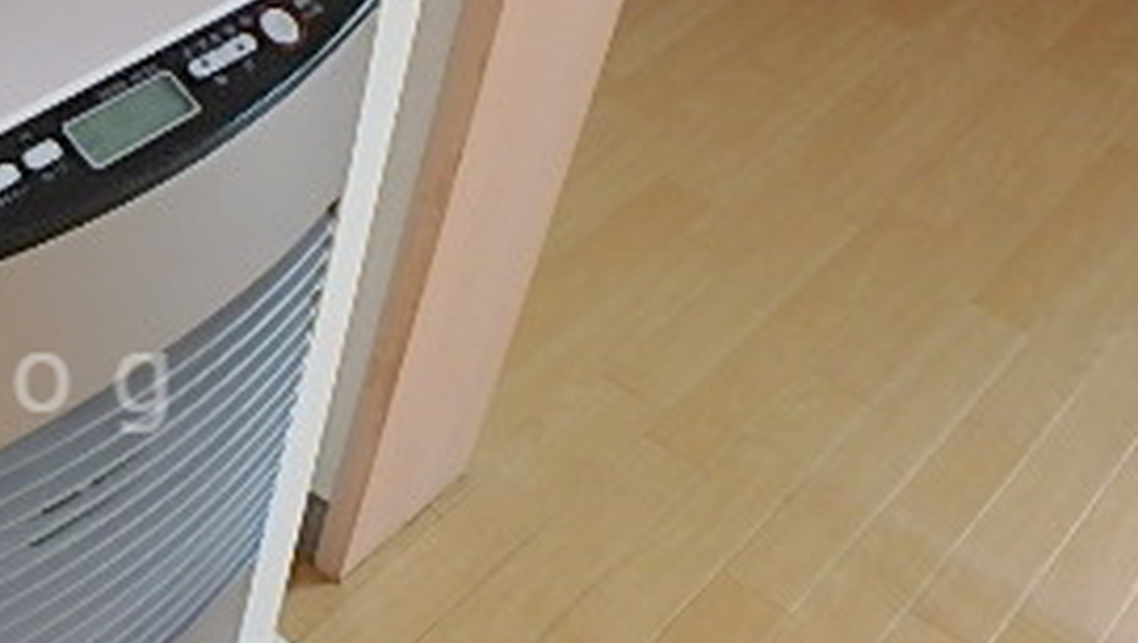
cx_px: -97
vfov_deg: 22.3
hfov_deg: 33.7
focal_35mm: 54
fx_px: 1631
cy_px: 382
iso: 125
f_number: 3.5
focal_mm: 3.7
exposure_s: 1/60
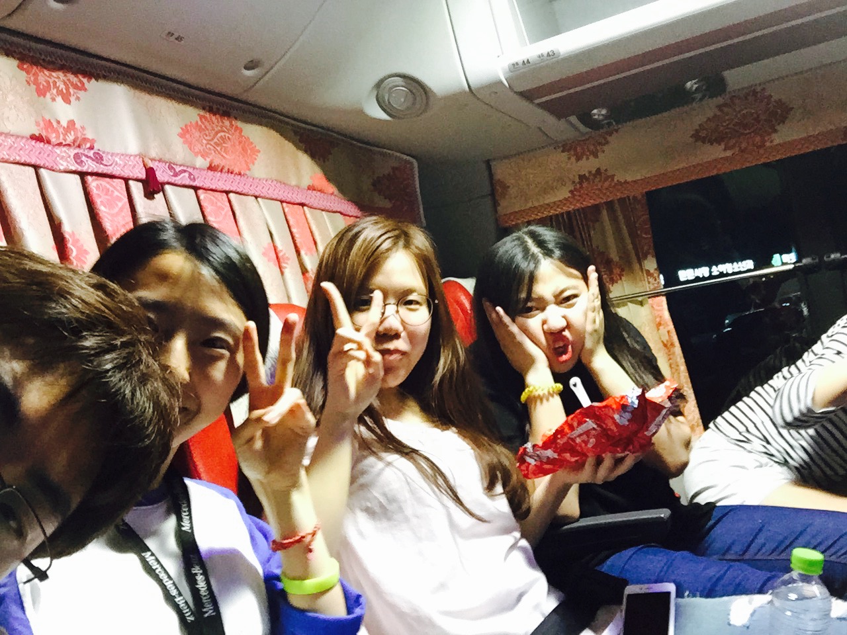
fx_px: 759
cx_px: 424
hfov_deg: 58.4
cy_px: 318
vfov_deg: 45.4
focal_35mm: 31
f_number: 2.2
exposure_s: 1/17
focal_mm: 2.65
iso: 250
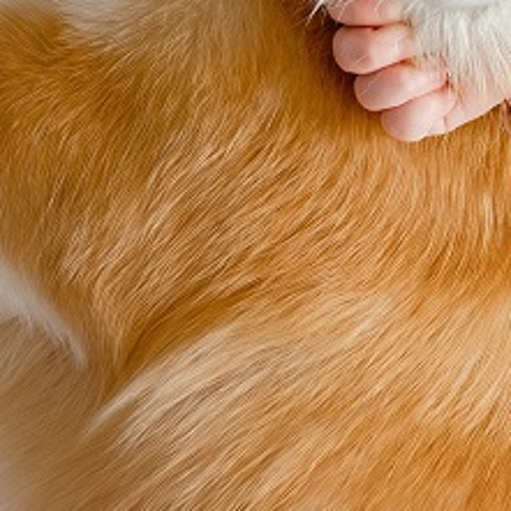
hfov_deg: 9.1
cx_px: 721
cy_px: -268
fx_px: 3157
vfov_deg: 9.0
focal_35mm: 189
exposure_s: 1/160
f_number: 4
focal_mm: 27
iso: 640
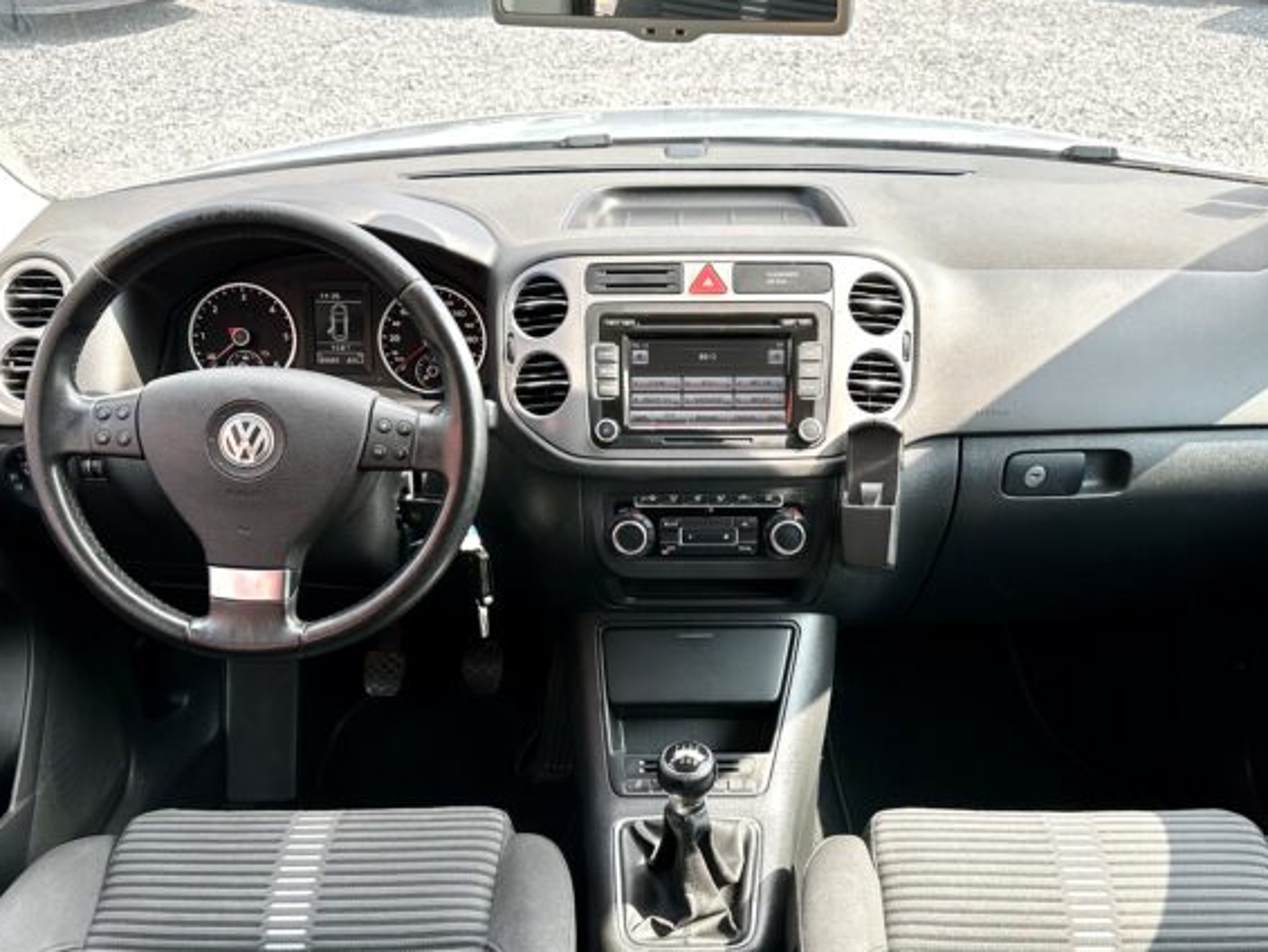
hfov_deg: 53.9
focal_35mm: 34
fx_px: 1246
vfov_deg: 41.4
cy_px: 606
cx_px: 684
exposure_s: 1/380
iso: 80
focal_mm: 6.86
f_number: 1.78
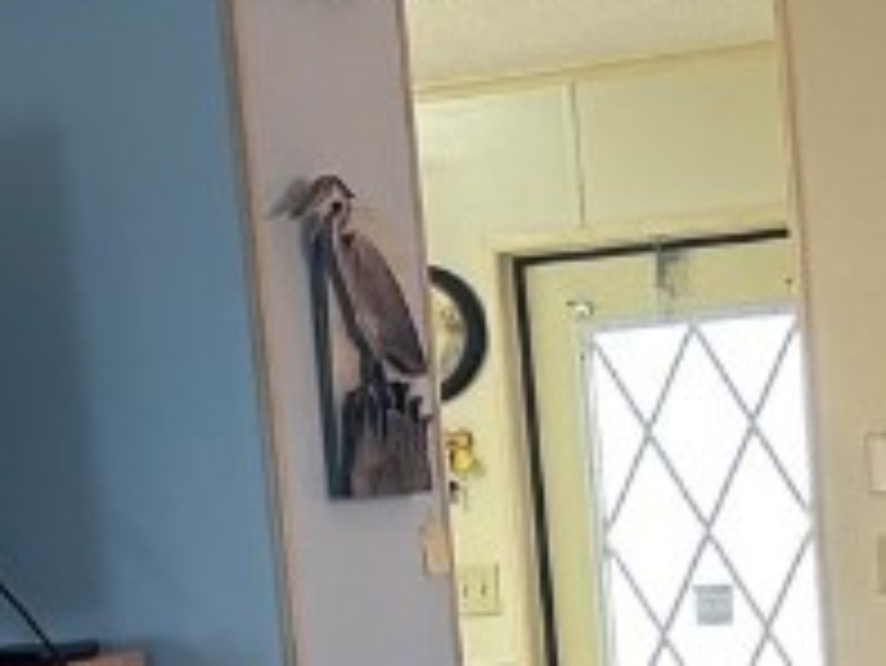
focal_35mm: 135
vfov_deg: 10.7
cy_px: 904
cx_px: 598
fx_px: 3457
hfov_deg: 14.6
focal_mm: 5.7
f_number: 1.5
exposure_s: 1/60
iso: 125
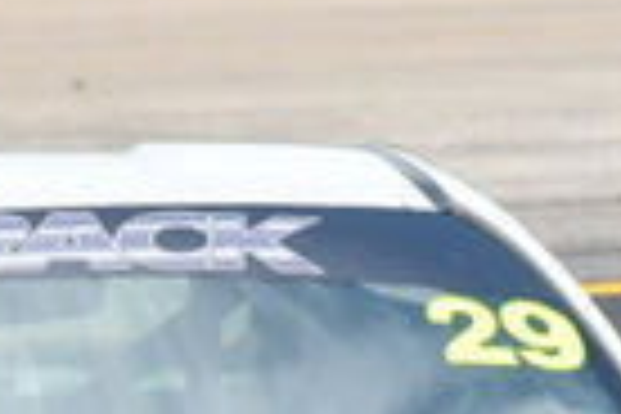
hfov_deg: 0.7
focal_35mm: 2790
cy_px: 482
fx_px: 48124
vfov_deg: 0.5
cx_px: 148
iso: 640
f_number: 13
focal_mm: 320
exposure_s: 1/640
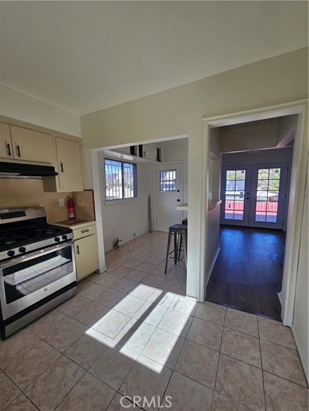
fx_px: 155
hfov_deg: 89.9
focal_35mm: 13
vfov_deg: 106.2
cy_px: 206
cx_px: 154
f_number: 2.2
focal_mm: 2.2
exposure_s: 1/247
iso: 50
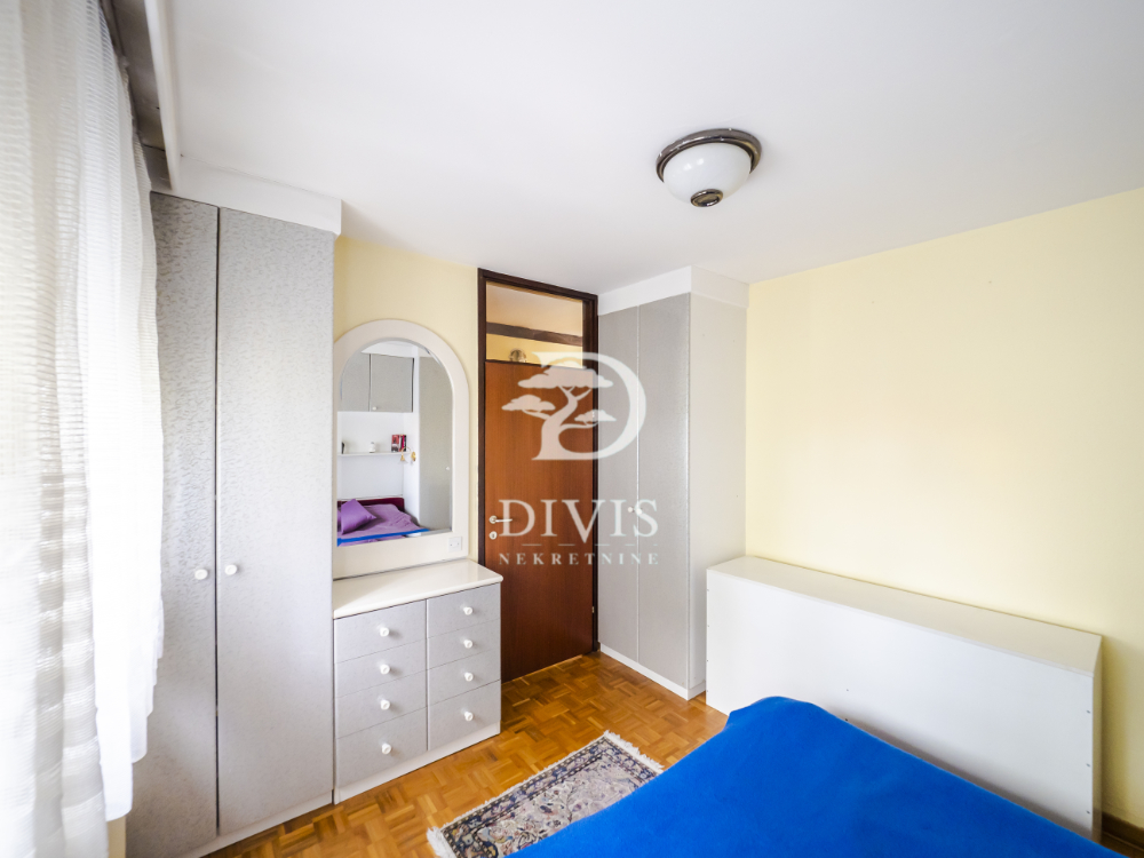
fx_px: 463
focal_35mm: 14
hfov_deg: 102.1
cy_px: 429
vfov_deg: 85.7
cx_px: 572
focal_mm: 7
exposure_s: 1/15
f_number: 4
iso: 400
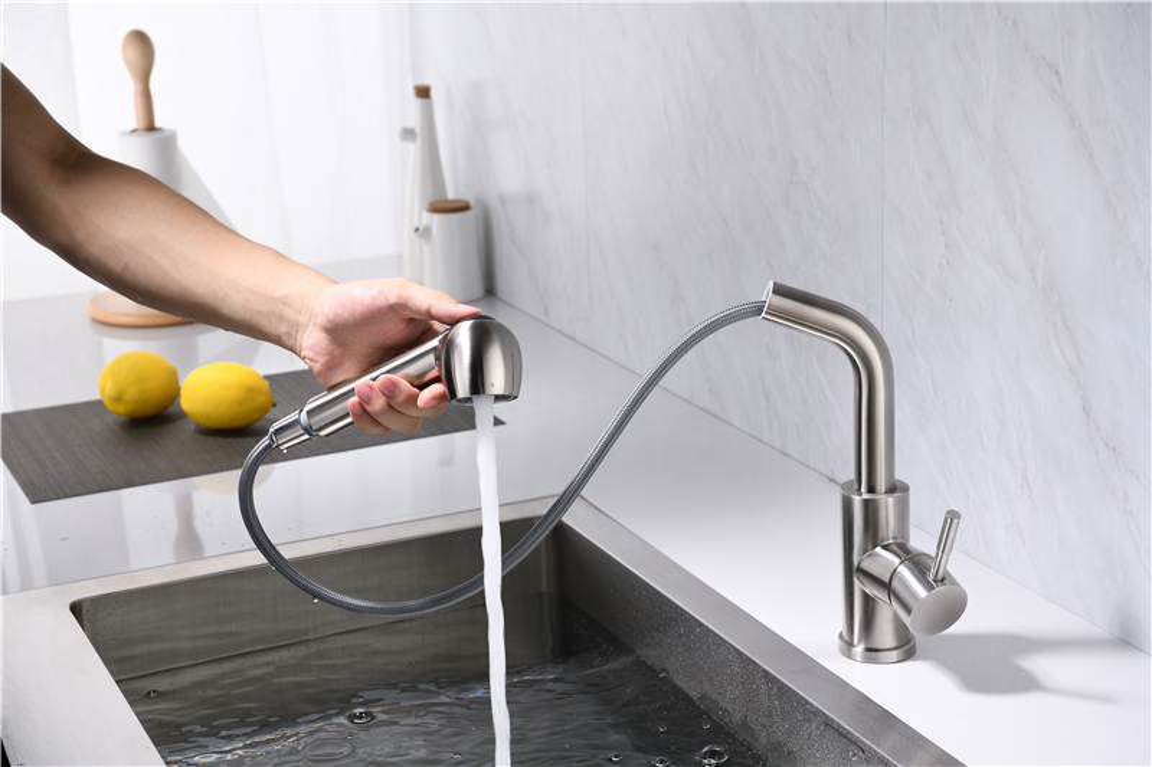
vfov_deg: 19.4
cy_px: 384
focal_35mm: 70
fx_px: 2239
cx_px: 576
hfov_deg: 28.8
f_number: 10
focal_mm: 70
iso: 100
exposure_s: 1/100
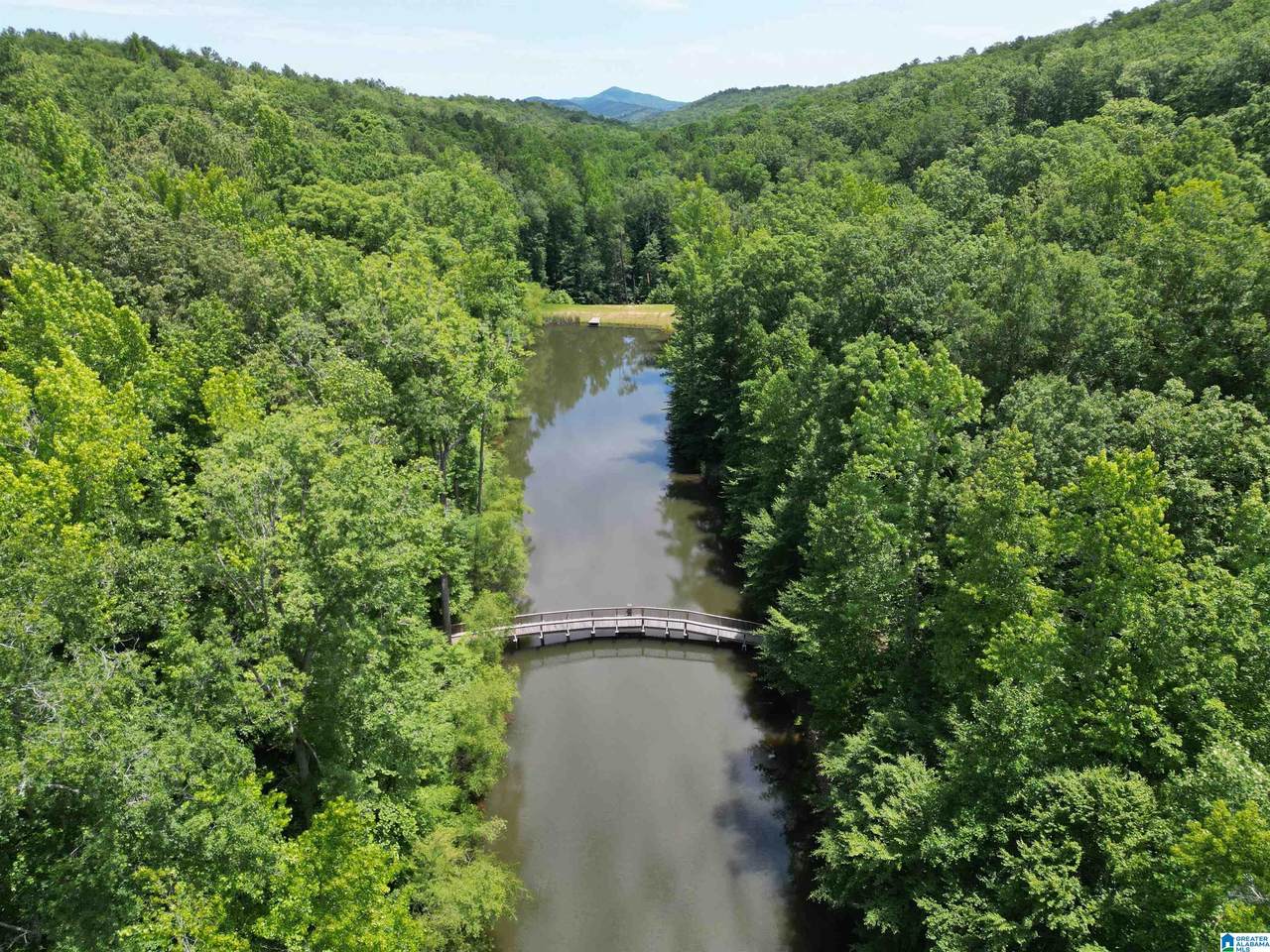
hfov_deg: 71.6
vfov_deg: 56.8
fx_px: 881
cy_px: 476
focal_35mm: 24
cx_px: 635
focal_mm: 6.72
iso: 150
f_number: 1.7
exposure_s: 1/2000
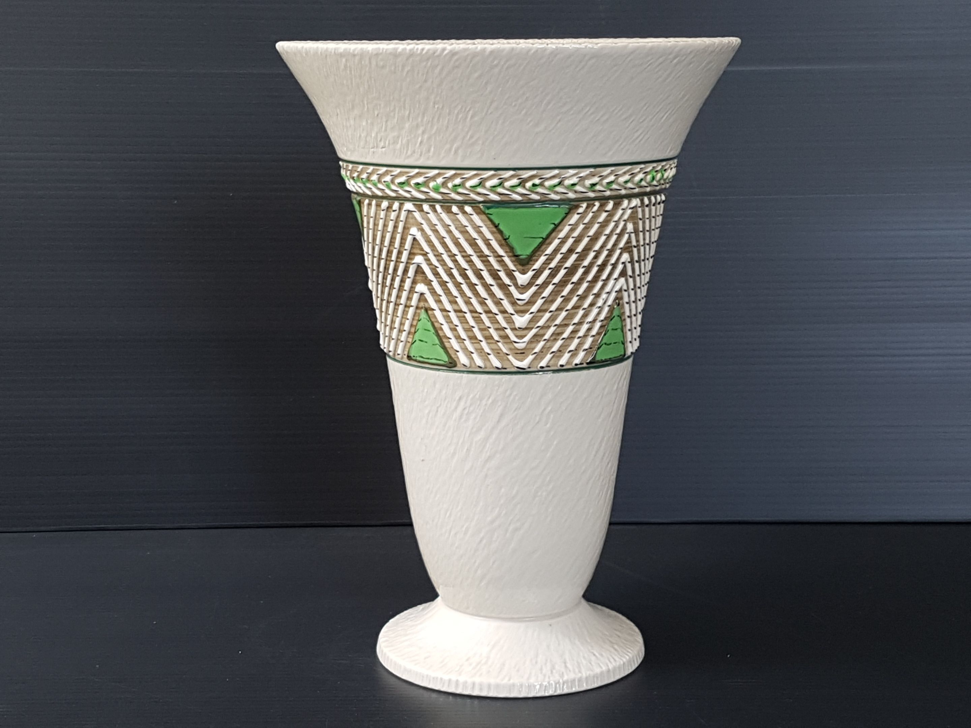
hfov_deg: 67.3
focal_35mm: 26
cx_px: 486
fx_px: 729
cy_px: 364
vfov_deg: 53.1
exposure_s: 1/100
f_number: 1.7
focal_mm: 4.2
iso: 64
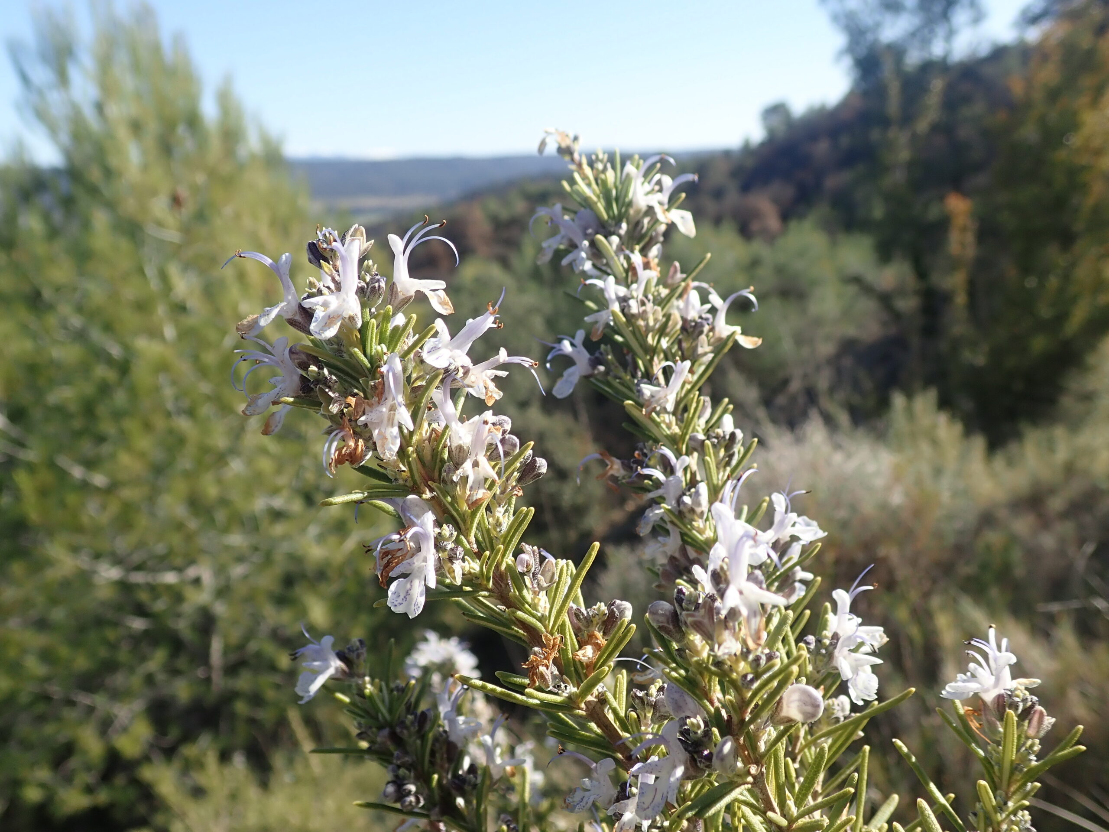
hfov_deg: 60.0
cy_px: 416
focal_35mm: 30
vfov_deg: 46.8
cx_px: 554
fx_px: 961
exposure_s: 1/500
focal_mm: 5.5
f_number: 3.2
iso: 100
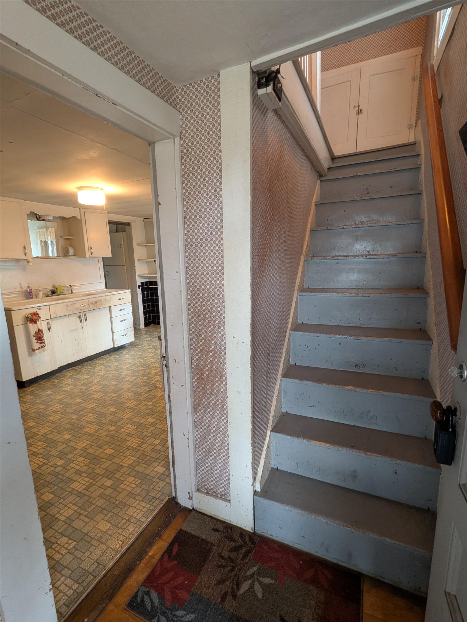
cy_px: 311
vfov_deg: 94.5
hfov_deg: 78.1
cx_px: 234
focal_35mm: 16
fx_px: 288
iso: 191
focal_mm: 2.22
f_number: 2.2
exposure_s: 1/30
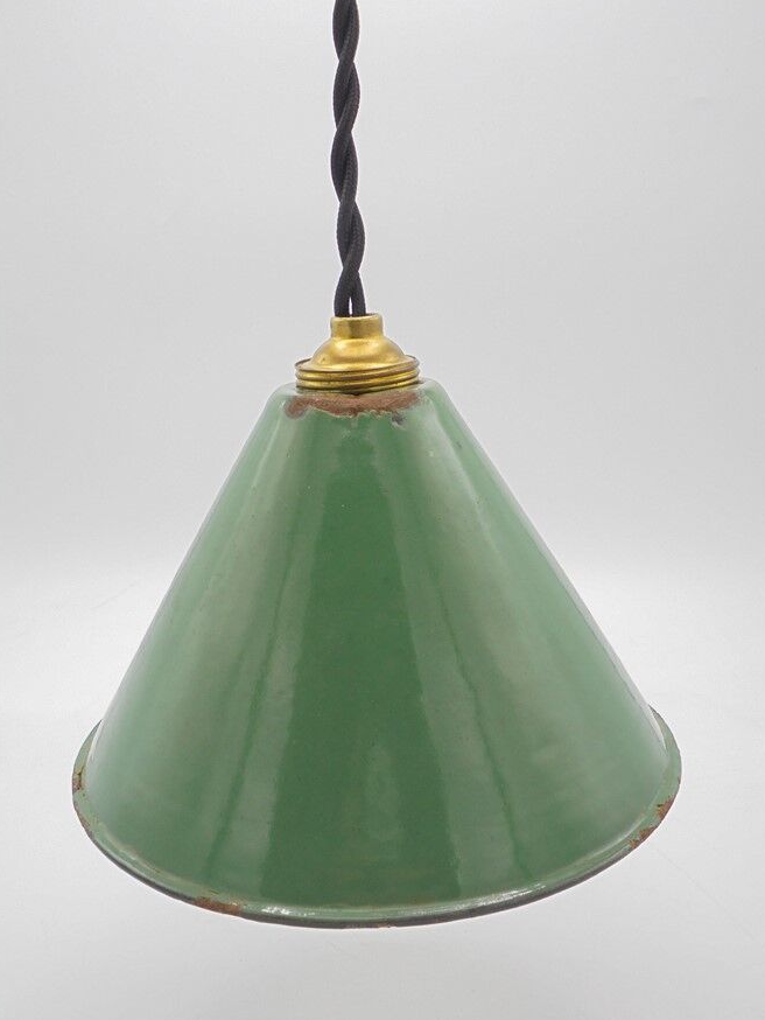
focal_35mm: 35
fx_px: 1031
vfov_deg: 52.6
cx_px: 381
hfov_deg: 40.7
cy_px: 516
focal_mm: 6.1
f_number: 4
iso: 100
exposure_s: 1/125
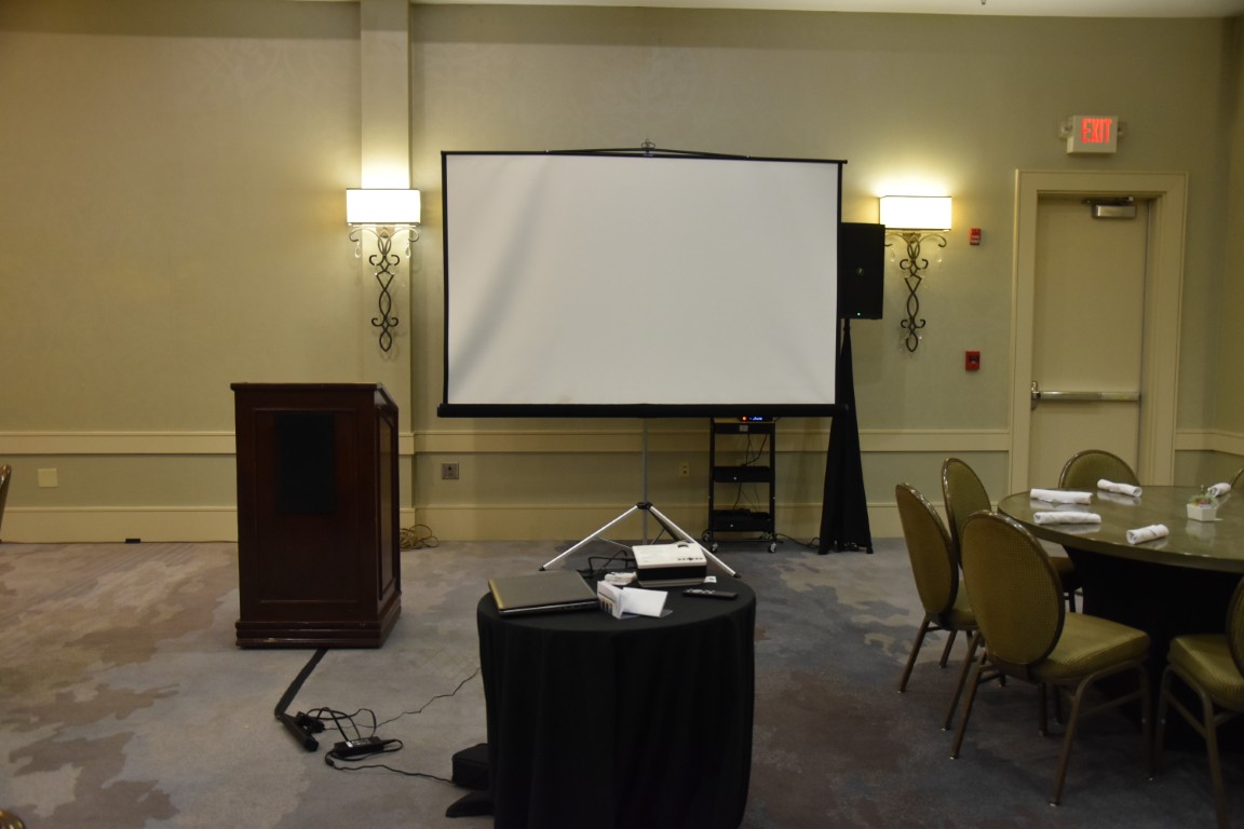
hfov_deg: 57.2
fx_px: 1140
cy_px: 414
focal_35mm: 33
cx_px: 622
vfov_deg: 40.0
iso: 1400
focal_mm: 22
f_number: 3.8
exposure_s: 1/60
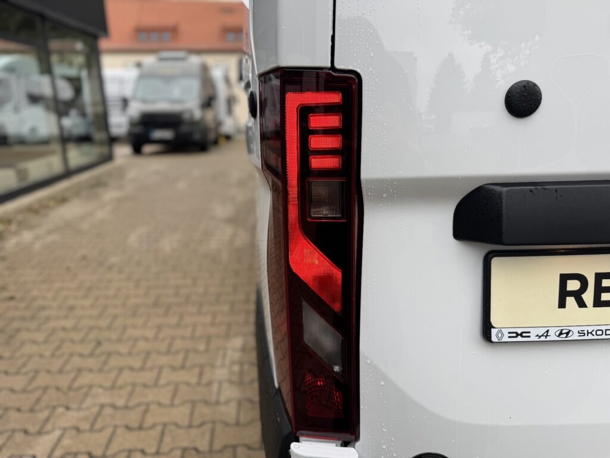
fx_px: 423
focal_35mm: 24
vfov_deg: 56.8
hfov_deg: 71.6
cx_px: 305
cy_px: 229
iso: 64
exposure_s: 1/269
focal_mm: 6.76
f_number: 1.78
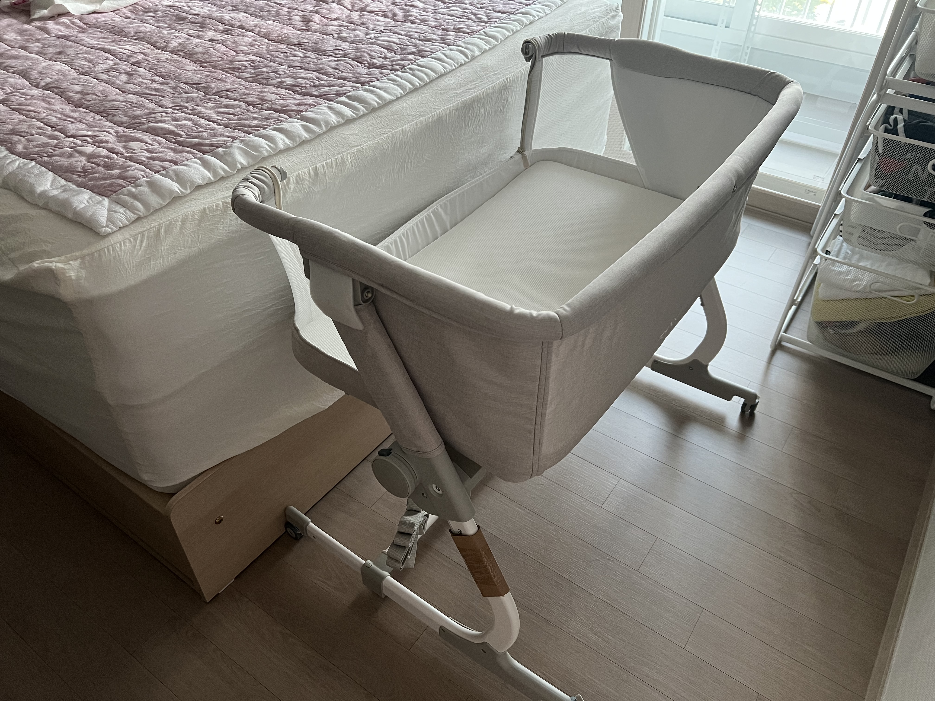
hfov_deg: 67.3
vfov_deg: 53.1
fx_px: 702
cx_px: 468
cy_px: 350
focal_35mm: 26
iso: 400
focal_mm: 5.7
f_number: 1.5
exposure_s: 1/60
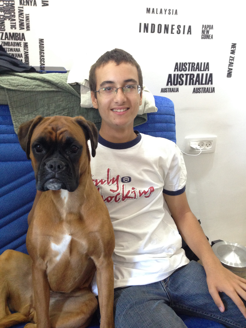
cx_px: 123
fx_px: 313
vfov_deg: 55.4
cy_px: 164
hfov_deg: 42.9
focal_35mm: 33
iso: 250
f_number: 2.4
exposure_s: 1/20
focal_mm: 4.12
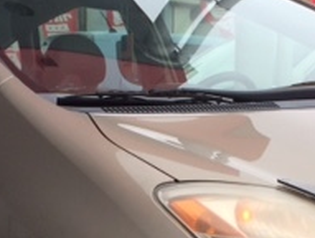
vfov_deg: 14.5
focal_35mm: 97
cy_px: 324
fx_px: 884
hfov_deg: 20.2
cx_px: 167
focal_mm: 4.15
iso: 32
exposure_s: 1/892
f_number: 2.2
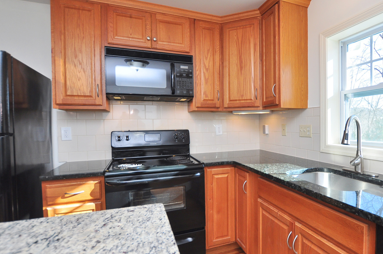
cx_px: 237
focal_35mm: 19
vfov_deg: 64.4
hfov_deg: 85.4
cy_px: 130
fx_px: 202
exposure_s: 1/125
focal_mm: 10
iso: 320
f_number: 4
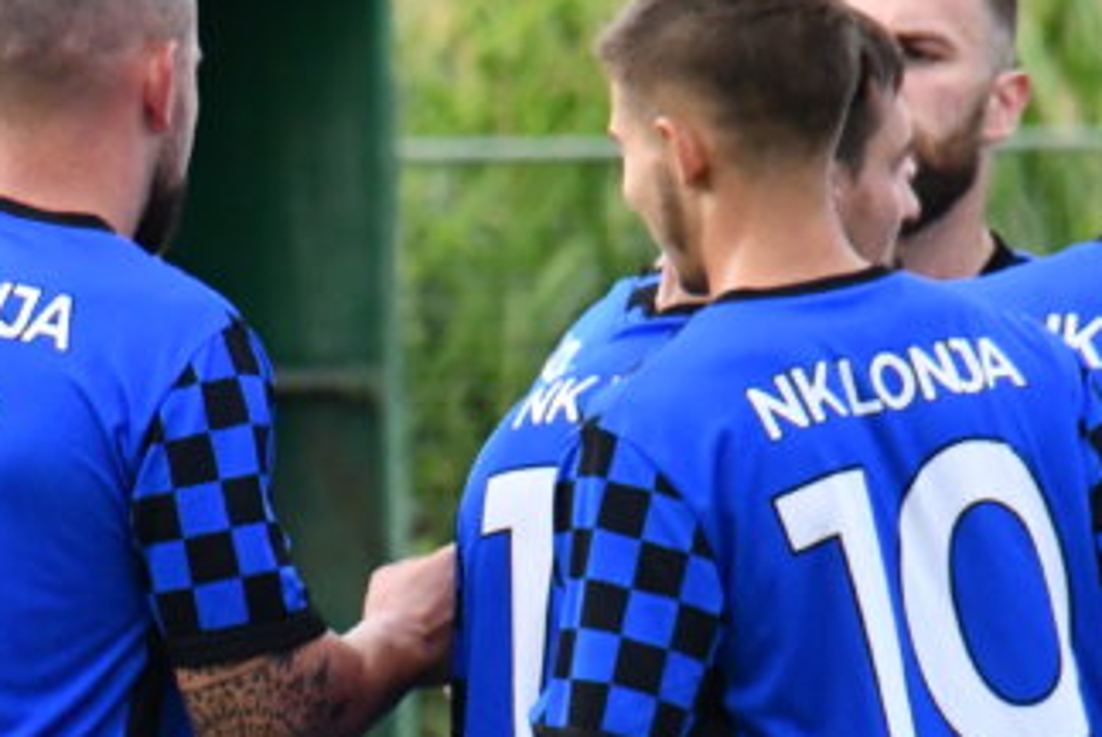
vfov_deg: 0.9
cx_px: 198
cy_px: 776
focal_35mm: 1568
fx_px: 48040
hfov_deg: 1.3
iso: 3200
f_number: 10
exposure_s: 1/1600
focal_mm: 330
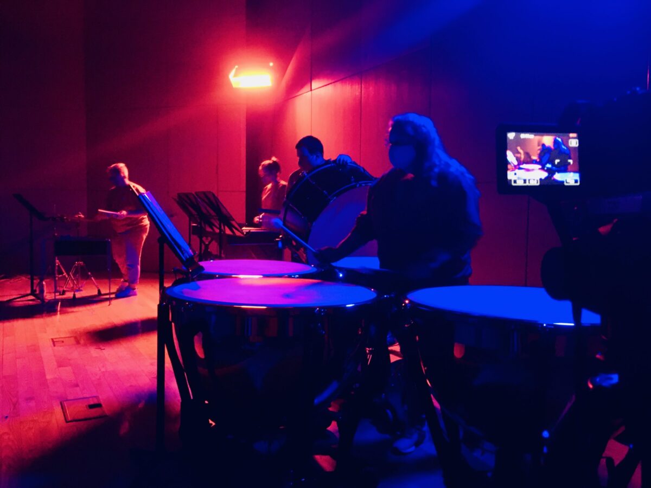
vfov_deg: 48.2
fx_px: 545
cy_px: 244
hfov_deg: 61.7
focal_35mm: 29
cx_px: 326
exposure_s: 1/15
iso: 400
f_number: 2.2
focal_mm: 4.15
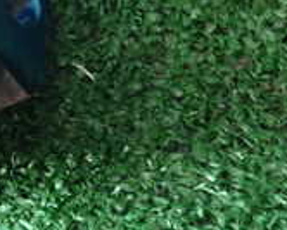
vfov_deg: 17.2
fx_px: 748
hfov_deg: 18.9
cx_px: -156
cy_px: 16
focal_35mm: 88
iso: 500
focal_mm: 4.5
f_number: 2
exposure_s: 1/30
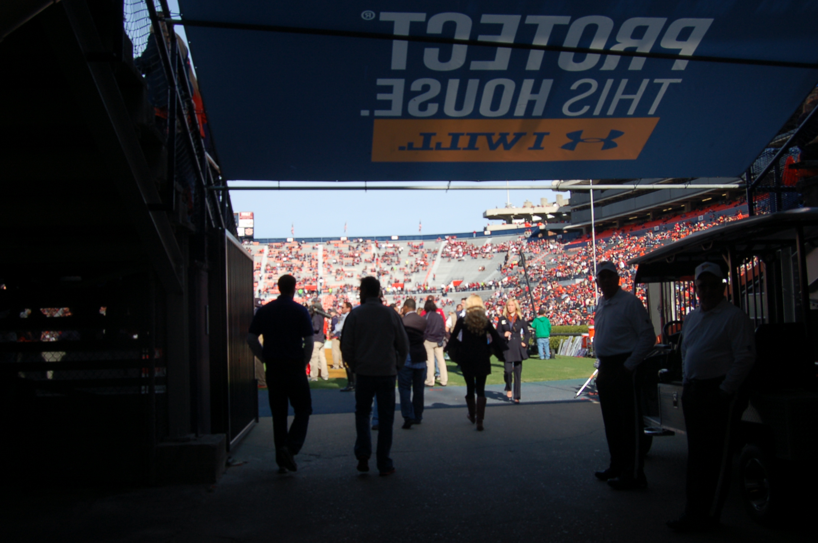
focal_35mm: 34
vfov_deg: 38.2
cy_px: 272
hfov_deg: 55.2
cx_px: 409
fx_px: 783
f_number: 9
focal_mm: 23
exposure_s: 1/320
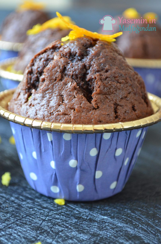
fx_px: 556
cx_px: 80
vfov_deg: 24.7
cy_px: 122
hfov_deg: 16.5
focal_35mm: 82
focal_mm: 55
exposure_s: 1/30
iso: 1600
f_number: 5.6
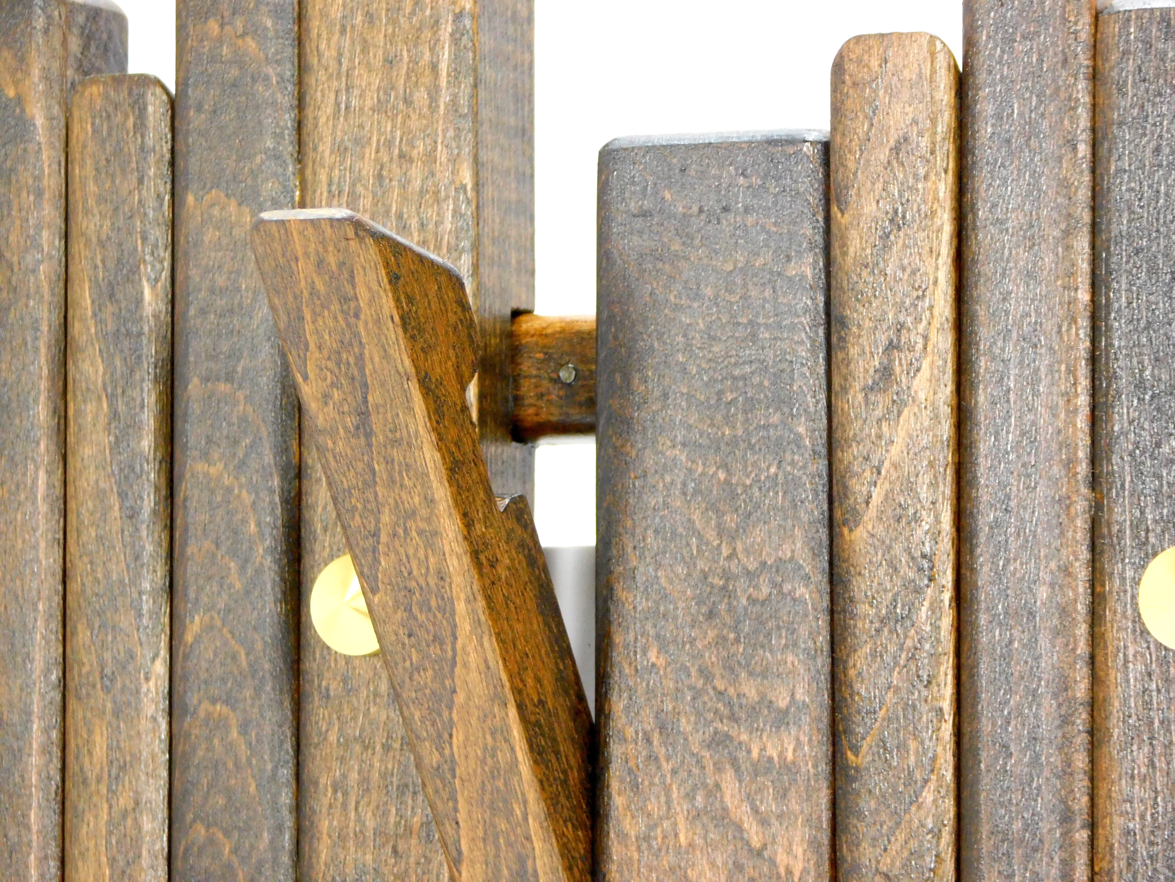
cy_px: 441
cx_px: 588
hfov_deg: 11.6
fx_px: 5770
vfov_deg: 8.7
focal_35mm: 170
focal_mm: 30.1
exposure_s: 1/30
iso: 400
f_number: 5.3
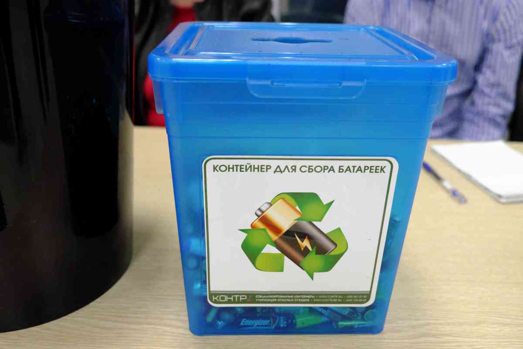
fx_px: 450
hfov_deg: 60.3
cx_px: 262
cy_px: 174
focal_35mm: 31
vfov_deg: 42.3
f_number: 3.2
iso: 3200
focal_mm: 20.5
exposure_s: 1/210
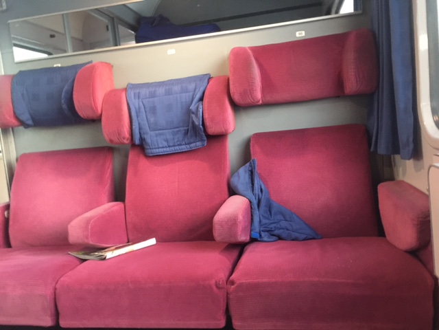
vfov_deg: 48.2
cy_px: 165
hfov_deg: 61.7
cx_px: 220
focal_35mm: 29
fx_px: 368
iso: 160
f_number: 2.2
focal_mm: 4.15
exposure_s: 1/8
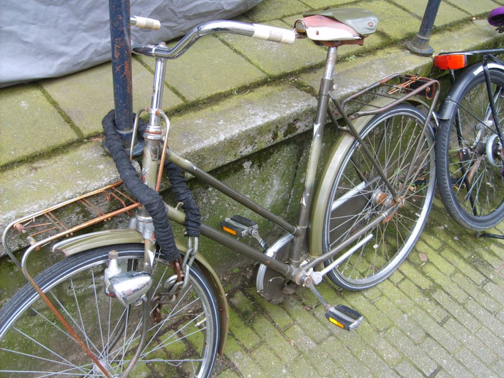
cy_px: 189
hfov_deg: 52.6
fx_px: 510
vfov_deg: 40.7
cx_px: 252
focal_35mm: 35
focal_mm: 5.8
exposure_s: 1/90
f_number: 2.8
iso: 50
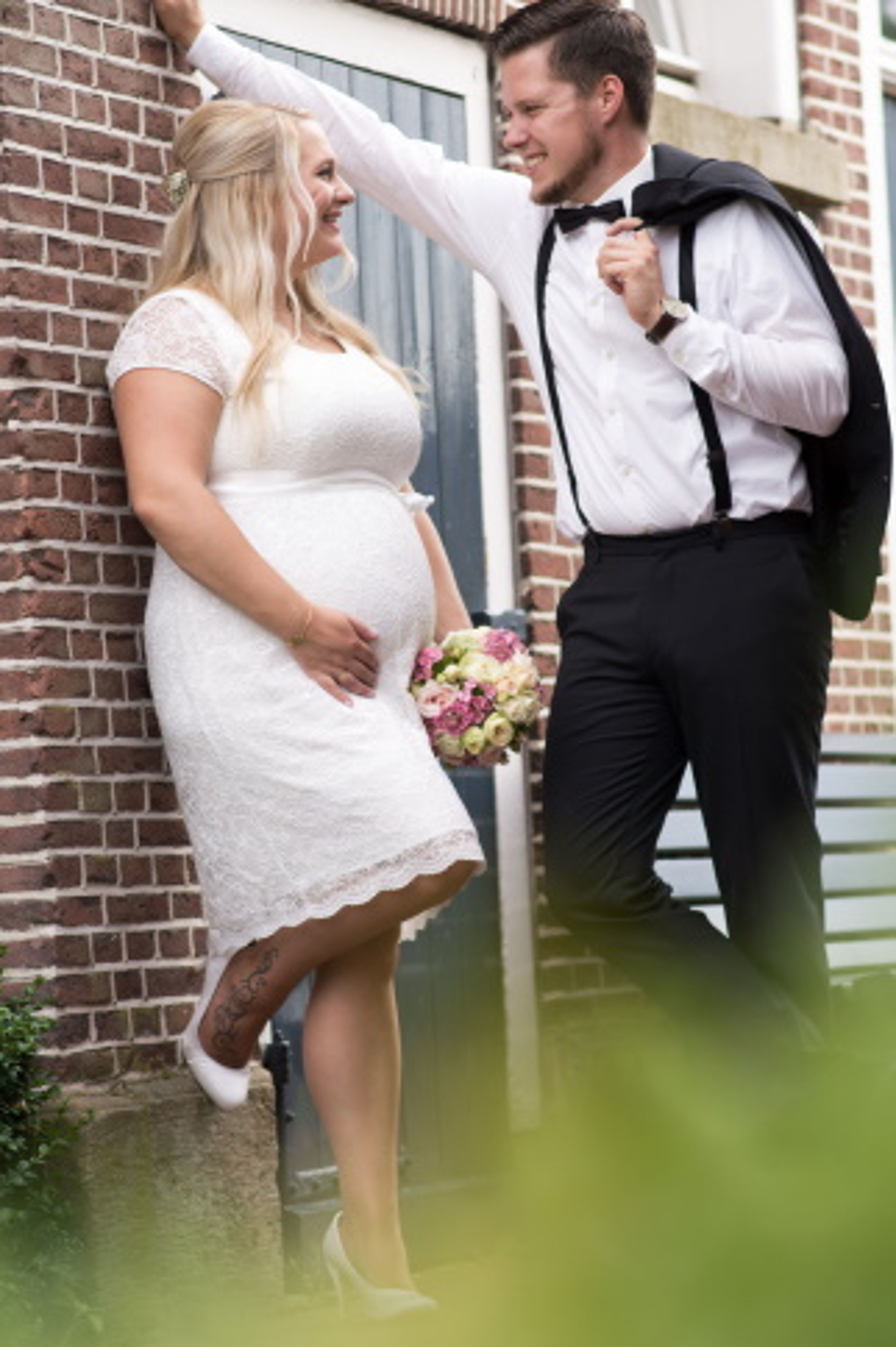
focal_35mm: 159
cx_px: 467
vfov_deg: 13.0
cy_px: 601
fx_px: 5930
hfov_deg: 8.6
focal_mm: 85
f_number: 2.8
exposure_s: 1/500
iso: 100
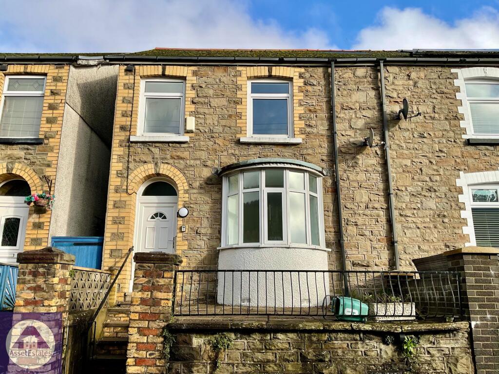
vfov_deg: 48.2
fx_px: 418
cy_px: 187
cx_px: 250
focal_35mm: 29
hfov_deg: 61.7
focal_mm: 3
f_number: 1.8
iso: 16
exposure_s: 1/1534
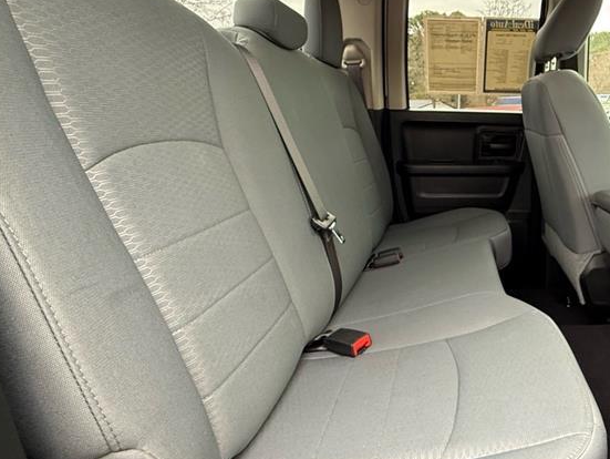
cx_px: 469
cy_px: 272
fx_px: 458
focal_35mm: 26
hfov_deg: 62.7
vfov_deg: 52.8
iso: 320
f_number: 2.2
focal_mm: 2.22
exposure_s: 1/99
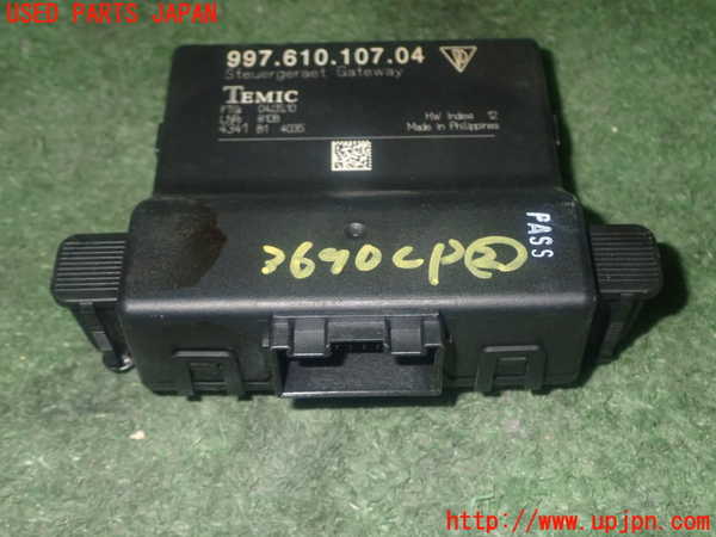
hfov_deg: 38.2
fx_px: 1034
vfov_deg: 29.1
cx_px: 358
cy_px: 268
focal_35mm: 50
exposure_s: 1/50
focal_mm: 9.01
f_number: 9
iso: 800
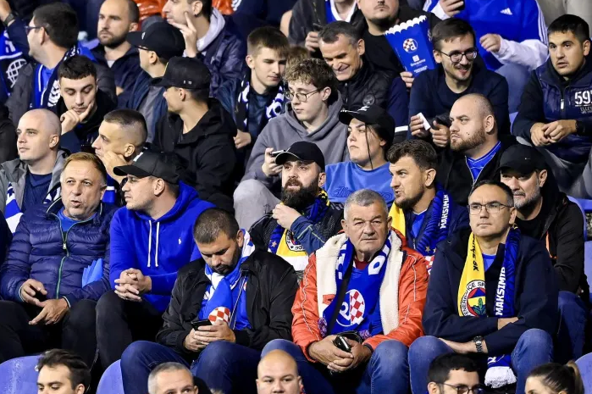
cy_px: 204
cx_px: 314
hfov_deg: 4.7
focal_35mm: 435
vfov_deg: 3.2
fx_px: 7148
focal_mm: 400
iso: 4000
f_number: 2.8
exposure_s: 1/250
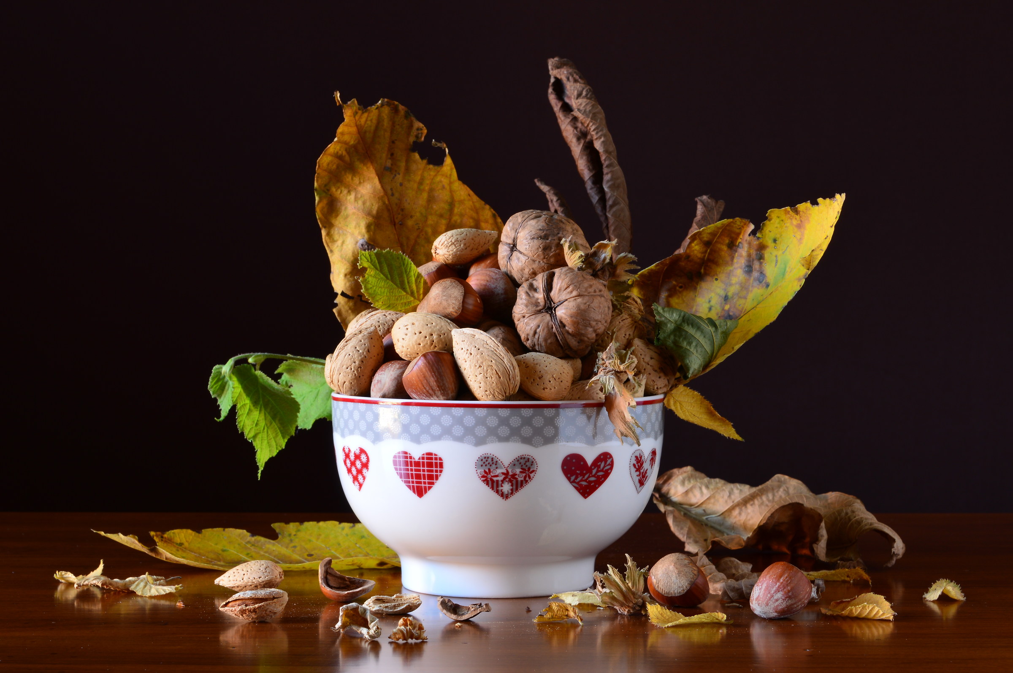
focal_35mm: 82
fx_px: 2319
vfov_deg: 16.5
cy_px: 336
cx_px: 506
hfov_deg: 24.6
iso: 100
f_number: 18
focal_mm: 55
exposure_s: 2
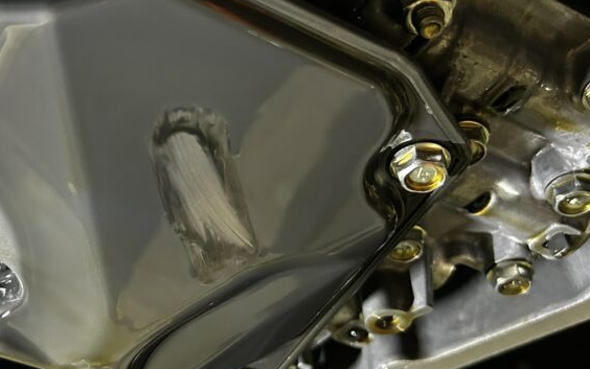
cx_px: 149
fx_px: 804
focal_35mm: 50
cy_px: 180
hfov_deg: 39.2
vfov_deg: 25.9
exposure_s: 1/60
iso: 500
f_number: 1.5
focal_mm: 5.7
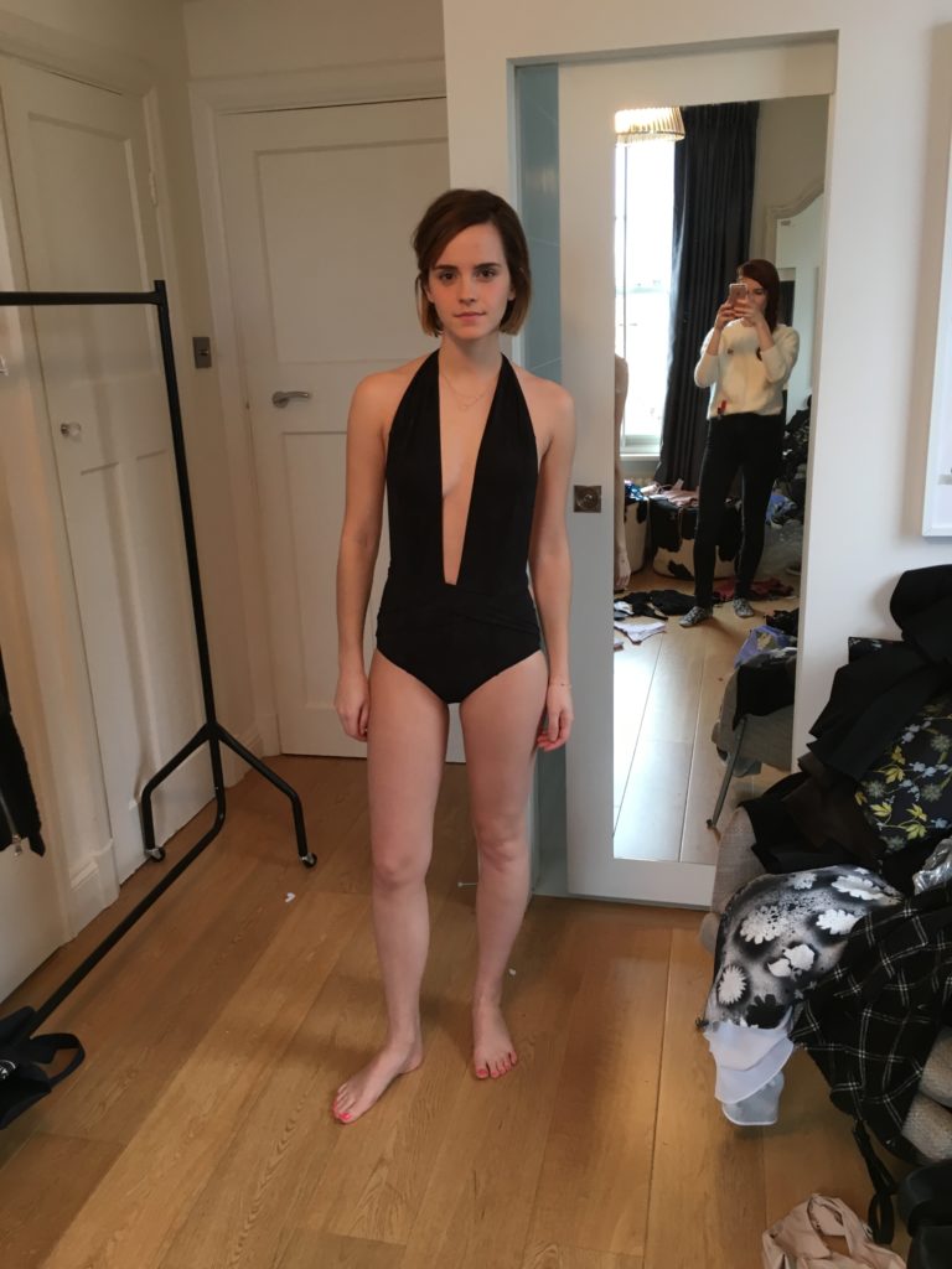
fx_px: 1063
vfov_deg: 61.7
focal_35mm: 29
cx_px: 476
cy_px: 634
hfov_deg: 48.2
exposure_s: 1/33
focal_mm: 4.15
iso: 64
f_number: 2.2
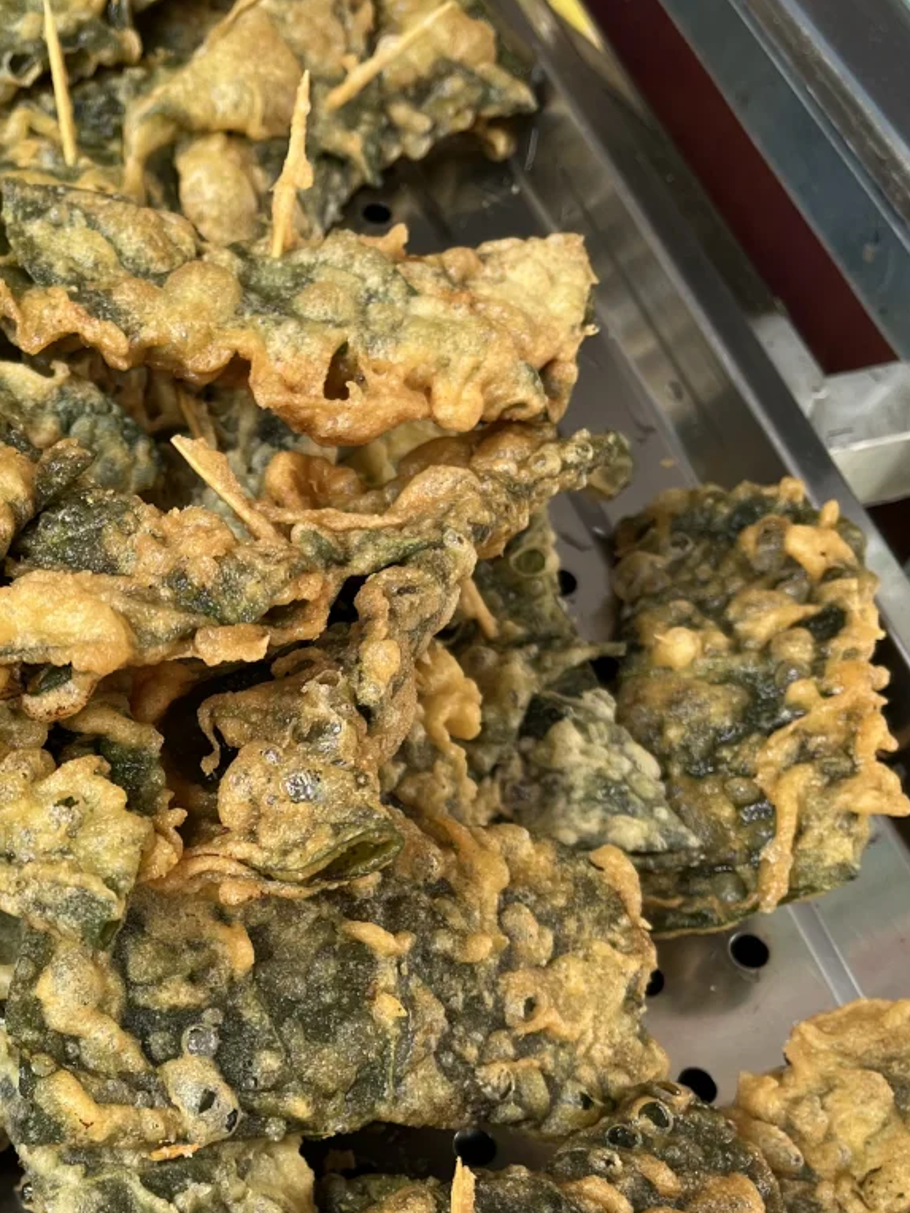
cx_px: 132
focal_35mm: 49
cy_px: 875
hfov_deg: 28.8
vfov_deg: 38.1
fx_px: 1718
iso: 40
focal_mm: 5.1
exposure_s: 1/122
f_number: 1.6
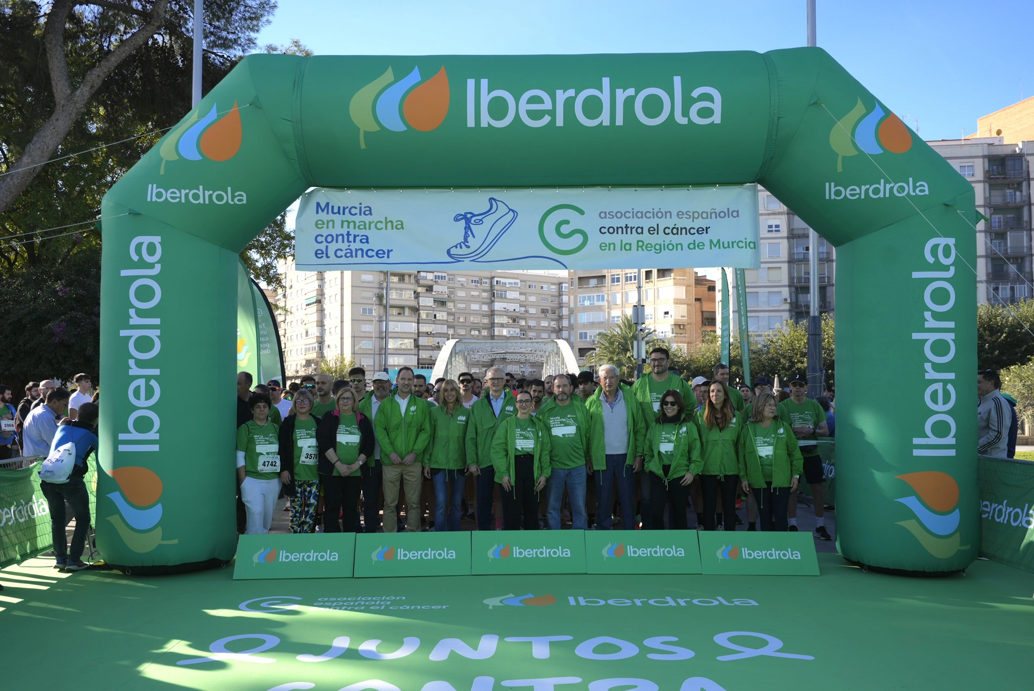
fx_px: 833
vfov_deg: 45.0
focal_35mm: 29
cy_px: 346
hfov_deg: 63.6
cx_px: 517
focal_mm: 29
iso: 100
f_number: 5
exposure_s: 1/250
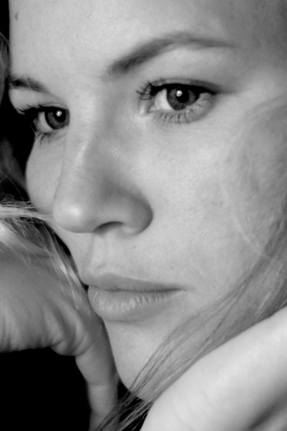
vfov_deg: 12.9
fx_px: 1902
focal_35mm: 159
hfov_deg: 8.6
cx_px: 206
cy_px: 214
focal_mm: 50
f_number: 1.8
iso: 3200
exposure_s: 1/800
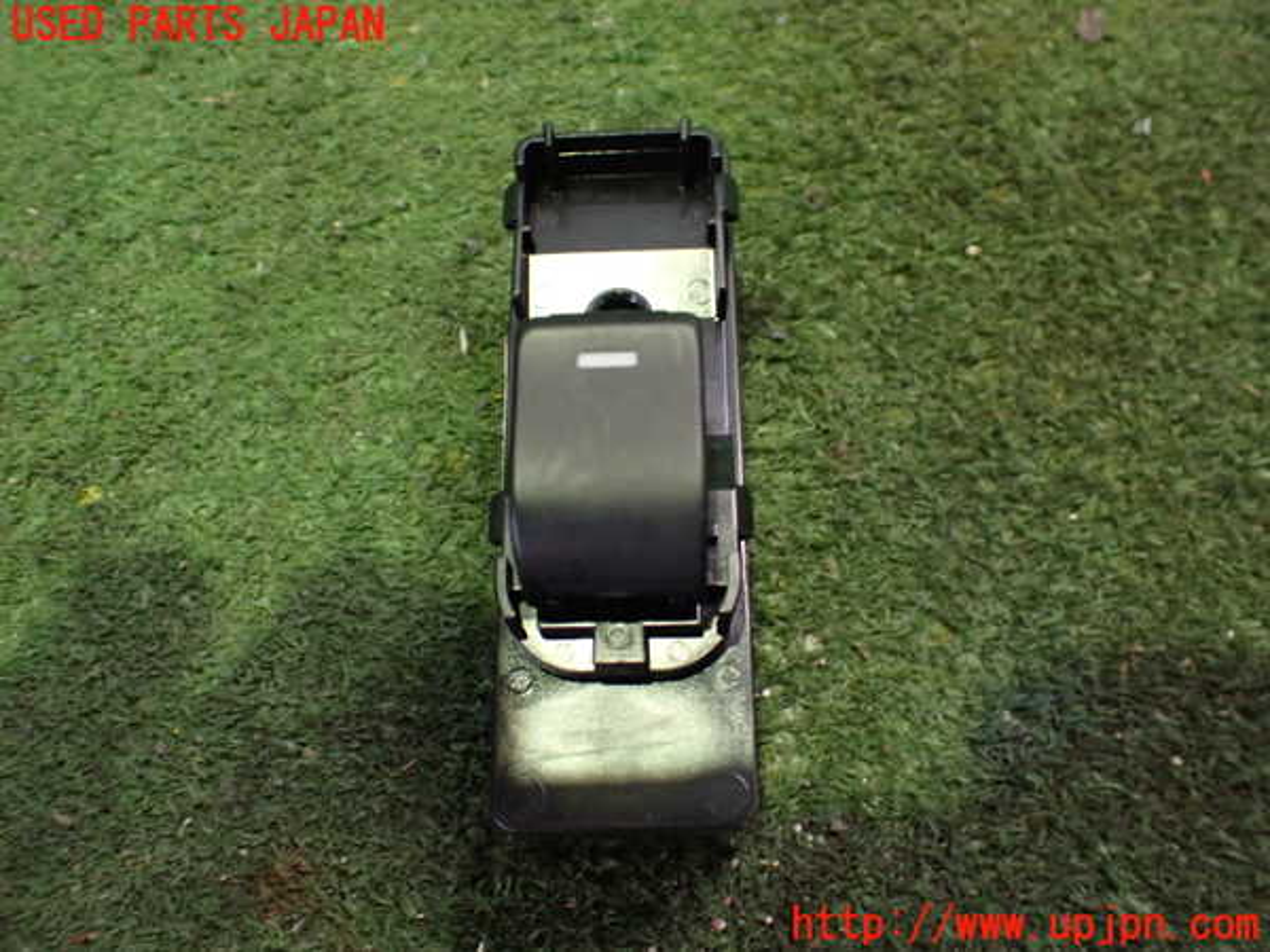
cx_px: 635
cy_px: 476
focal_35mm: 30
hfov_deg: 60.0
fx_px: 1101
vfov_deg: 46.8
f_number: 2.3
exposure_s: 1/30
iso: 800
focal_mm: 5.4
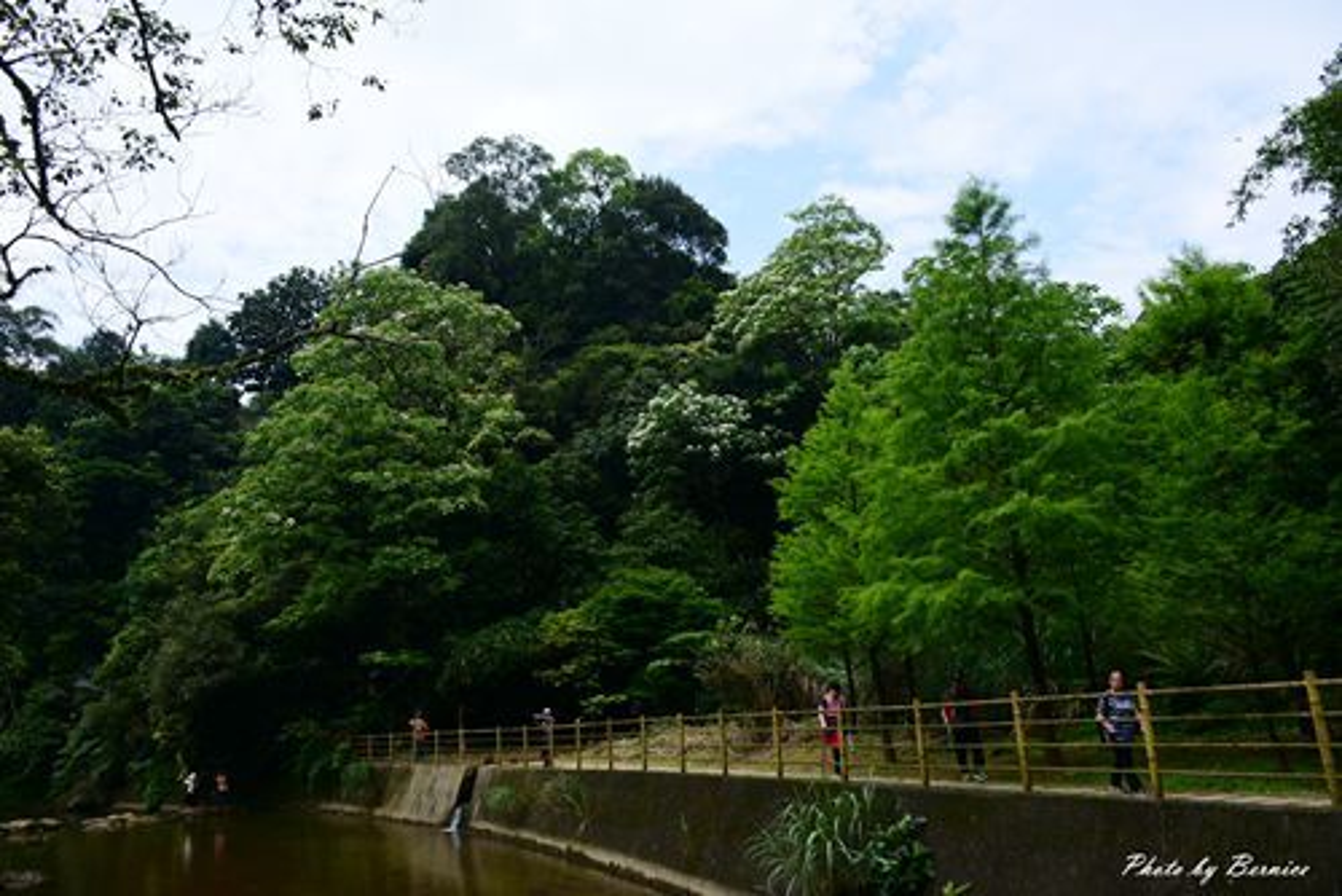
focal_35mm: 27
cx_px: 671
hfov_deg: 67.4
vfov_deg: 48.0
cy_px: 448
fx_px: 1007
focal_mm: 18
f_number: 5.6
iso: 100
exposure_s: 1/500
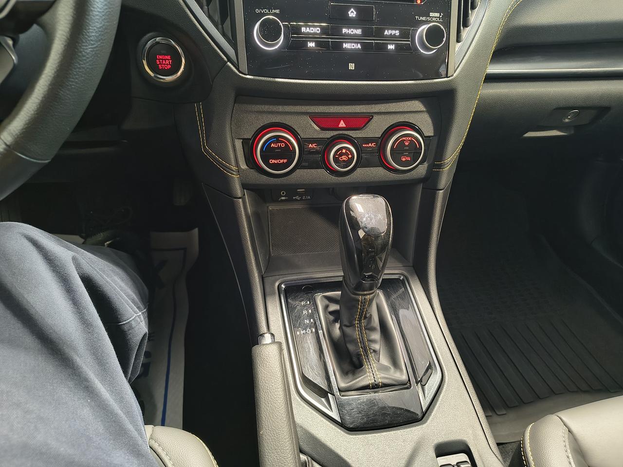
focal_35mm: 24
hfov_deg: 71.6
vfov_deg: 56.8
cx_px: 312
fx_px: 432
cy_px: 234
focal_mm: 5.56
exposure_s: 1/30
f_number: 1.8
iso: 1292
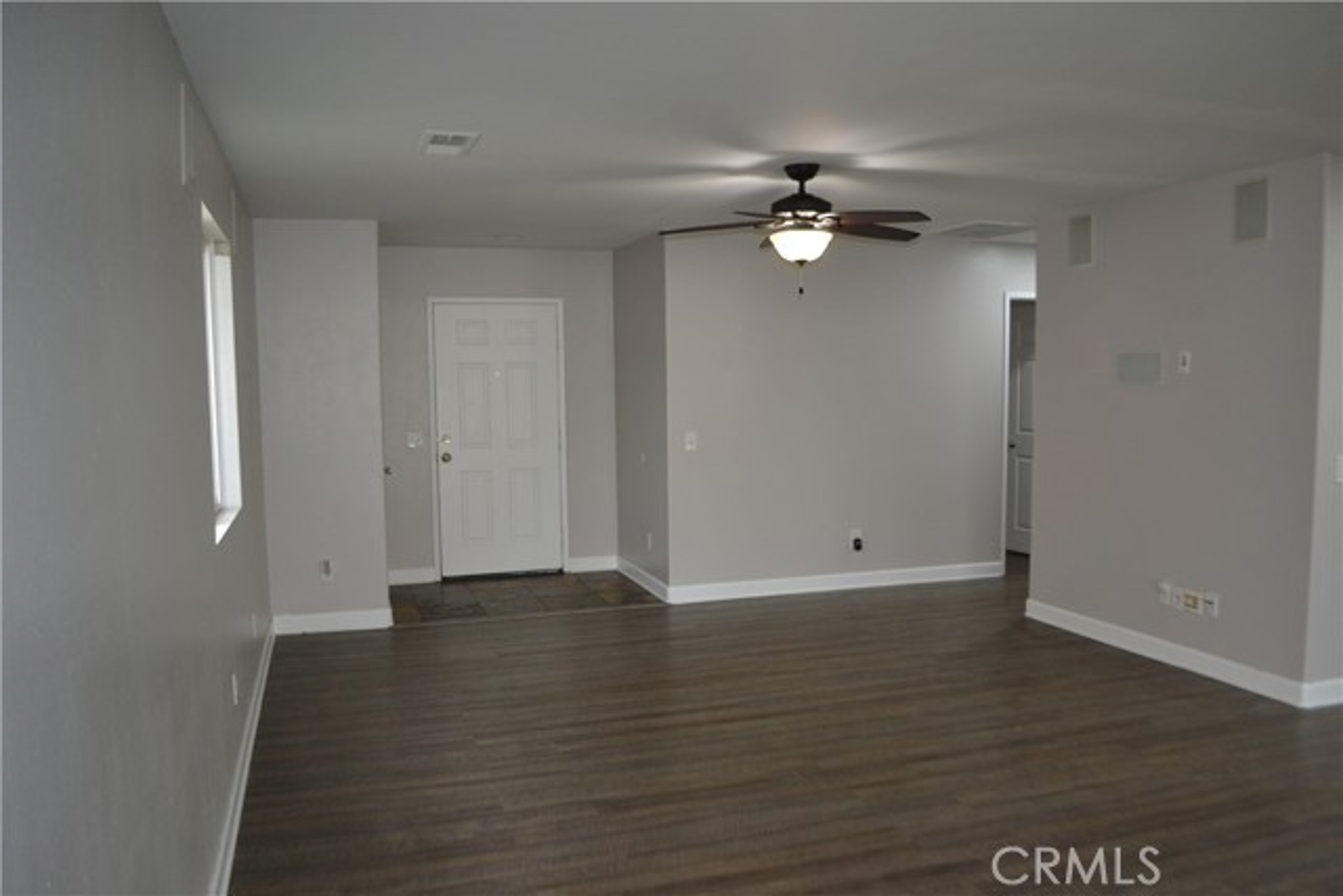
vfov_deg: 48.0
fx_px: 1007
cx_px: 672
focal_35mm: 27
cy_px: 448
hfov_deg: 67.4
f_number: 3.5
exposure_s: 1/60
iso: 500
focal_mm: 18
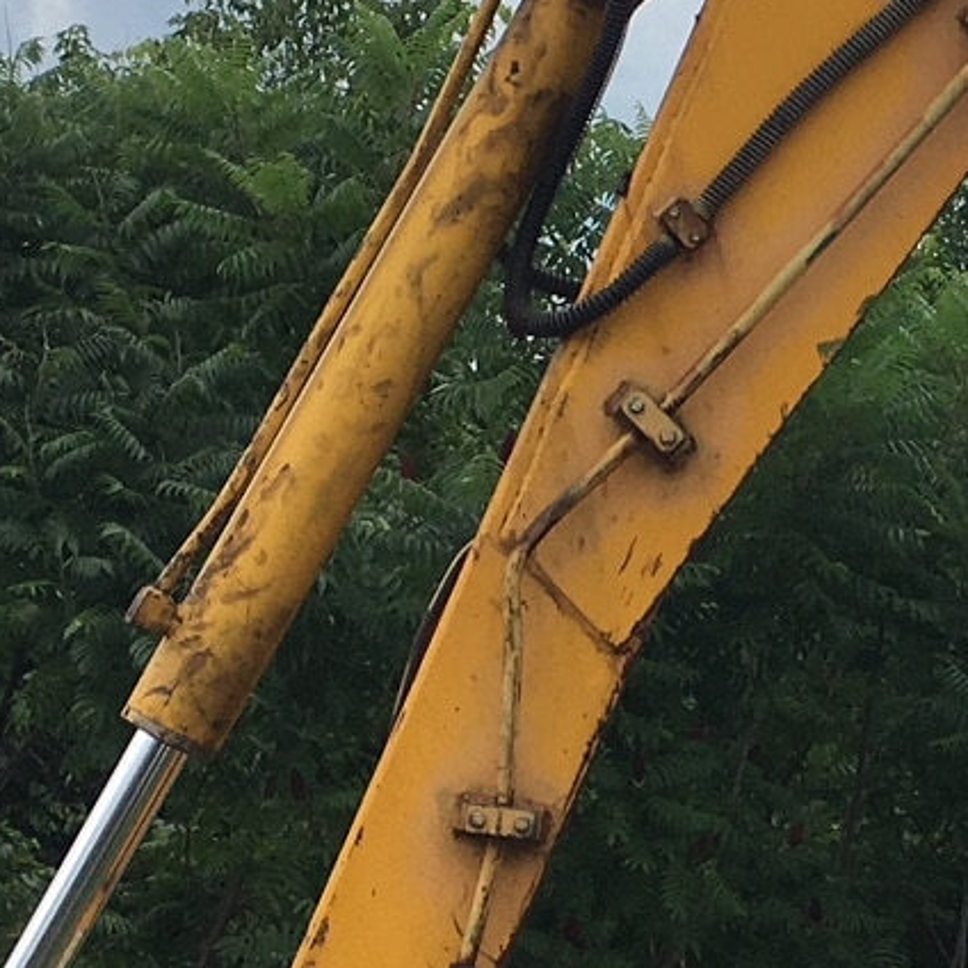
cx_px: 1173
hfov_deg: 13.9
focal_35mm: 122
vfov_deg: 14.2
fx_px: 3860
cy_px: 760
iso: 25
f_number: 2.2
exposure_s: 1/1425
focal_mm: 4.15
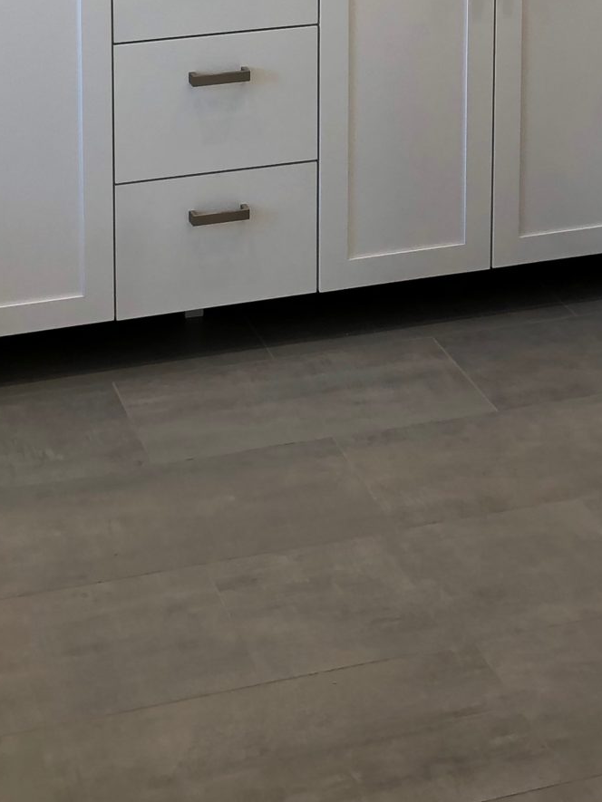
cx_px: 293
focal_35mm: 81
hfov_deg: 18.2
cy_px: -162
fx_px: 1878
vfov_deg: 22.3
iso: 50
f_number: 1.8
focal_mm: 4
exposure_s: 1/120
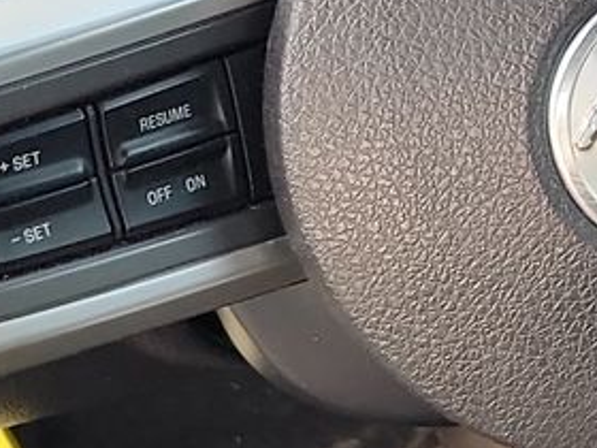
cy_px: 158
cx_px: 1237
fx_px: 2363
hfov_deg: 12.5
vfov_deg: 10.8
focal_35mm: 137
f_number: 1.8
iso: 170
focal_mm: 6.7
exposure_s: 1/59
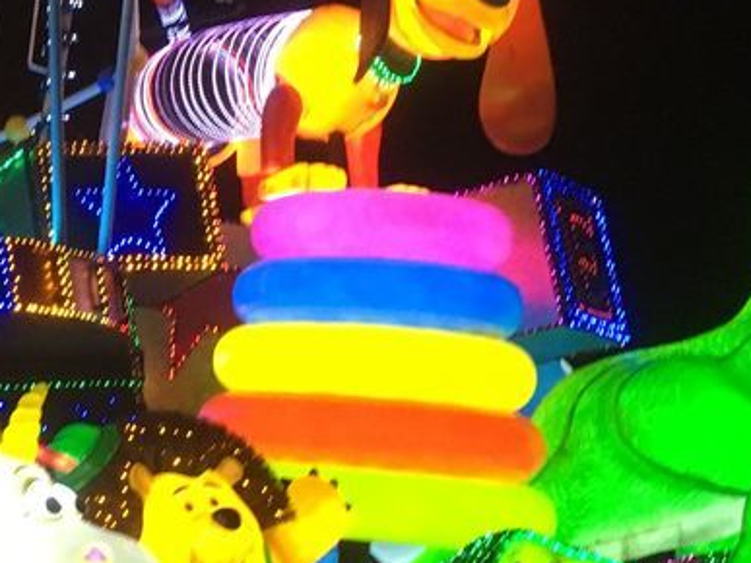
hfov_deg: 19.9
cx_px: -245
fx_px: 1952
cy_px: 328
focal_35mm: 90
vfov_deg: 16.4
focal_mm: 4.15
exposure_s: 1/30
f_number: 2.2
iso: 160
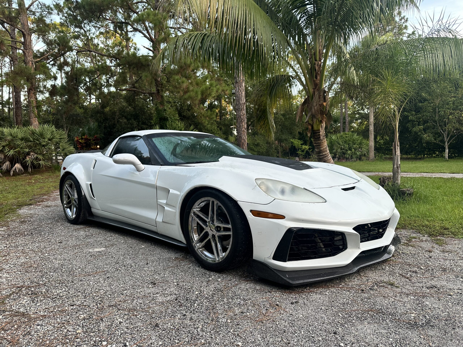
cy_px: 174
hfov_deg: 71.6
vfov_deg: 56.8
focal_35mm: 24
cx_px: 232
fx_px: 321
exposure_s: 1/121
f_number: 1.78
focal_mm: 6.86
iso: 80
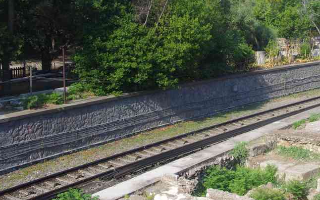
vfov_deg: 20.3
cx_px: 228
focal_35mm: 64
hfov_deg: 31.8
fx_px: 554
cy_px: 45
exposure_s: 1/50
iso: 200
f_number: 10
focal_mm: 26.9
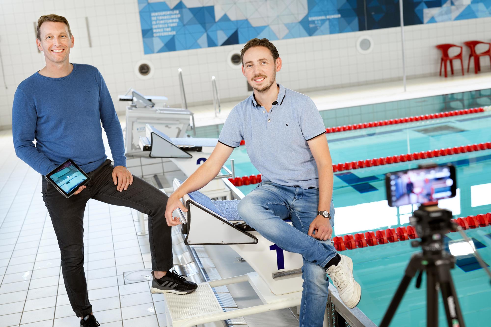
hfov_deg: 39.6
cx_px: 246
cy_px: 164
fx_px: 682
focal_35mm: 50
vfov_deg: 27.0
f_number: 4
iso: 500
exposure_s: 1/100
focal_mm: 50
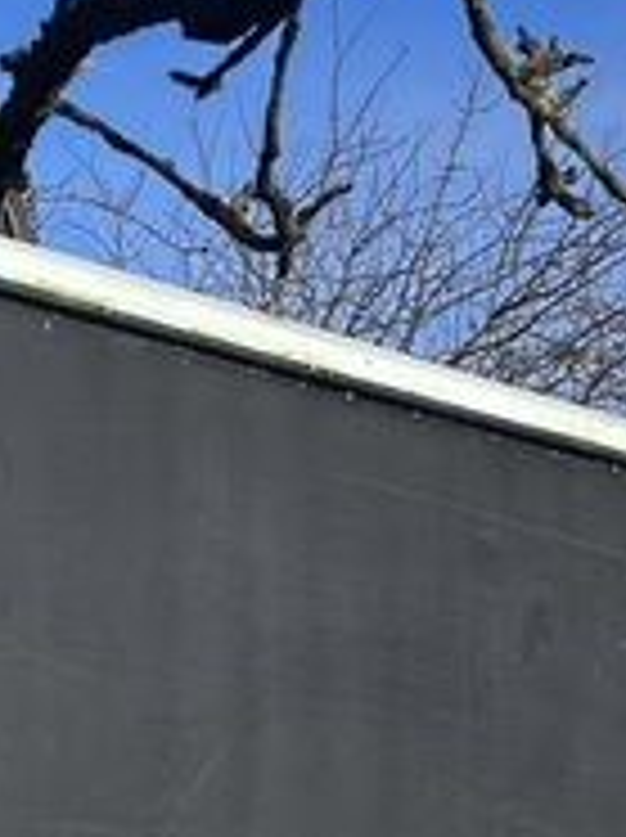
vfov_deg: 16.5
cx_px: -306
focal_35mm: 112
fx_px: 2707
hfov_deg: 12.5
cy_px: 1138
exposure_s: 1/743
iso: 50
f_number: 1.5
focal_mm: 5.7
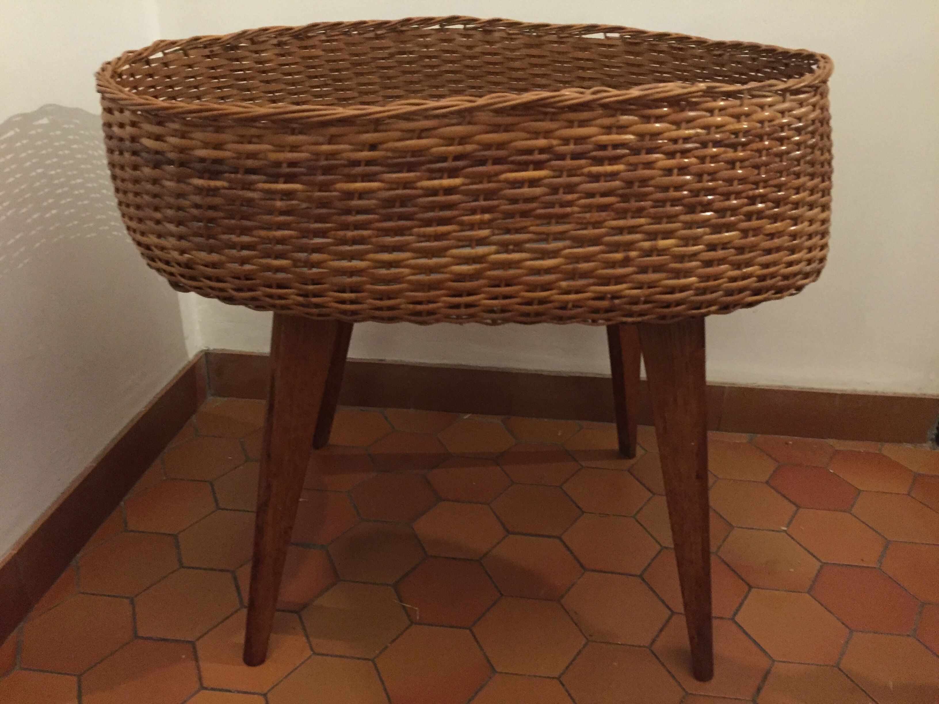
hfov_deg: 61.7
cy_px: 352
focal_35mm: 29
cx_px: 470
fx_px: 787
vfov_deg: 48.2
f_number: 2.2
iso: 500
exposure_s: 1/17
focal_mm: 4.15
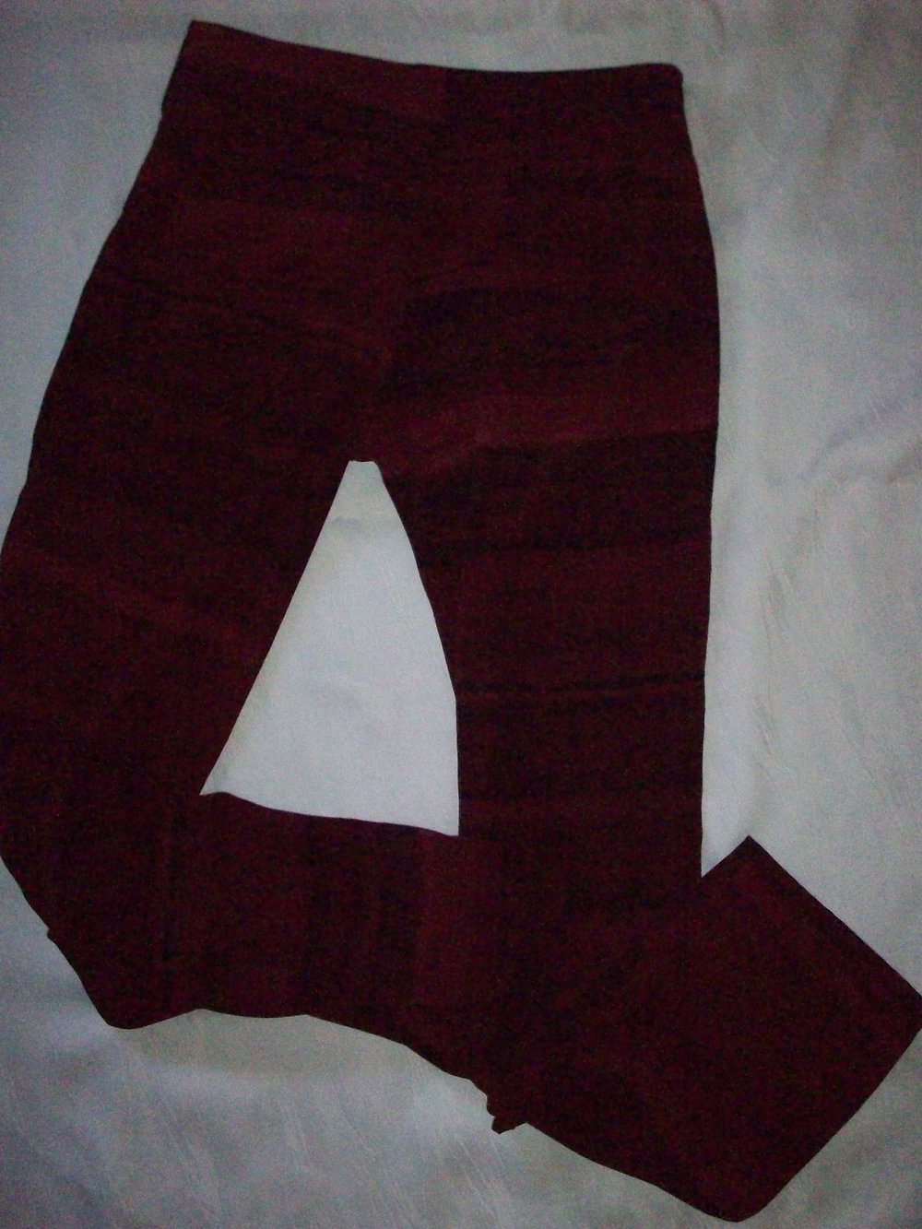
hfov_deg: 38.7
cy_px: 614
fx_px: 1314
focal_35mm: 37
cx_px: 461
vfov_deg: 50.1
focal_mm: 6.2
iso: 800
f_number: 2.8
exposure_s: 1/128
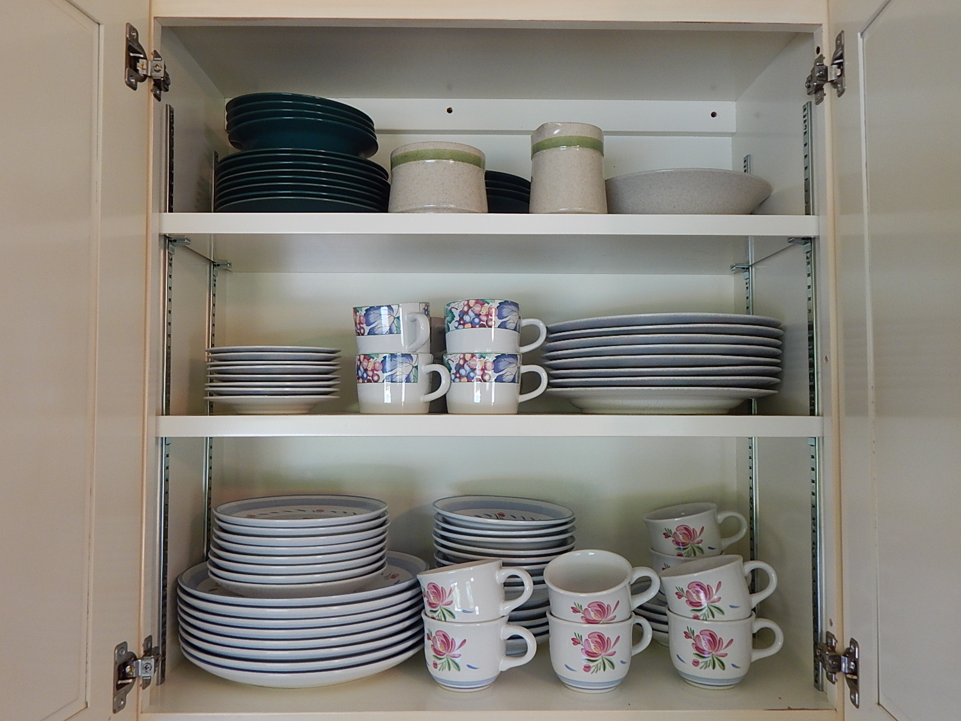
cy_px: 360
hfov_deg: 63.4
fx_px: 777
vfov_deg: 49.7
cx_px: 480
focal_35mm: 28
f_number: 3.2
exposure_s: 1/30
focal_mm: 5.1
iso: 180
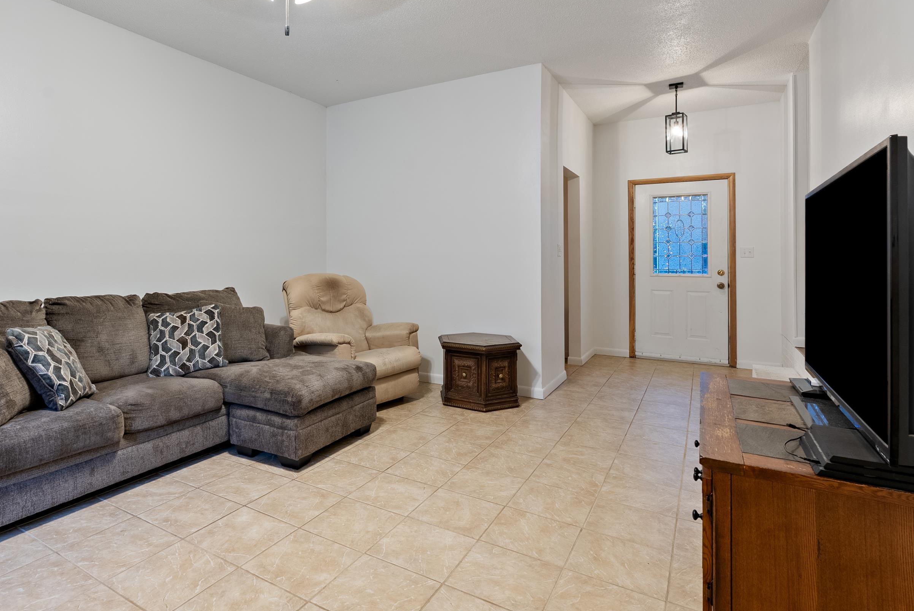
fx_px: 508
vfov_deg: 61.9
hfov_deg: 83.0
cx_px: 370
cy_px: 274
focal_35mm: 20
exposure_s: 2
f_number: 9
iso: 250
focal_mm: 16
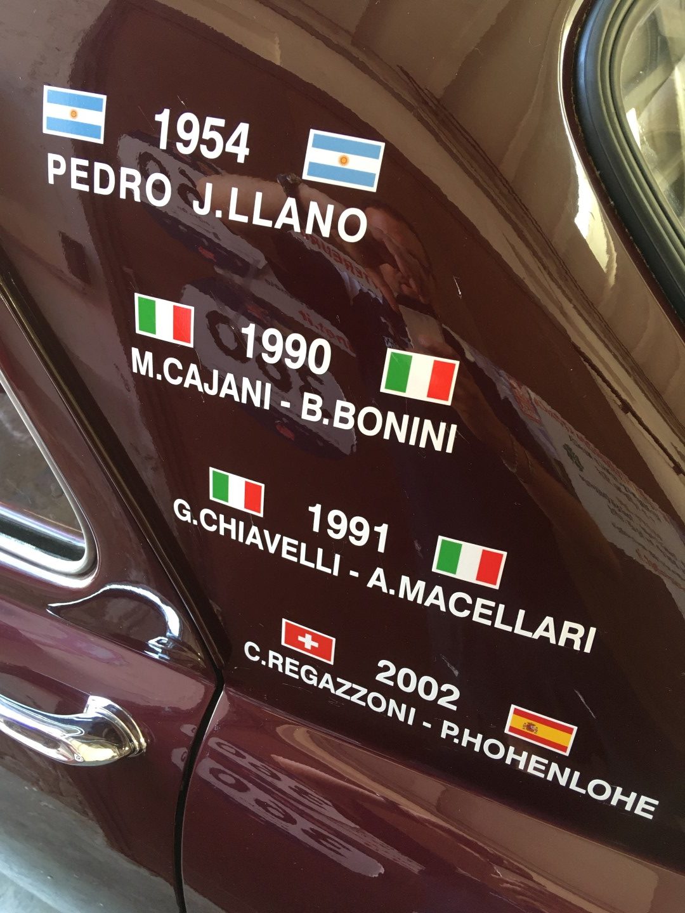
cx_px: 342
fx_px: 765
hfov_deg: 48.2
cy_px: 456
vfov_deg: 61.7
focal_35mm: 29
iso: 125
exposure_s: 1/33
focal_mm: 4.15
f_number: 2.2
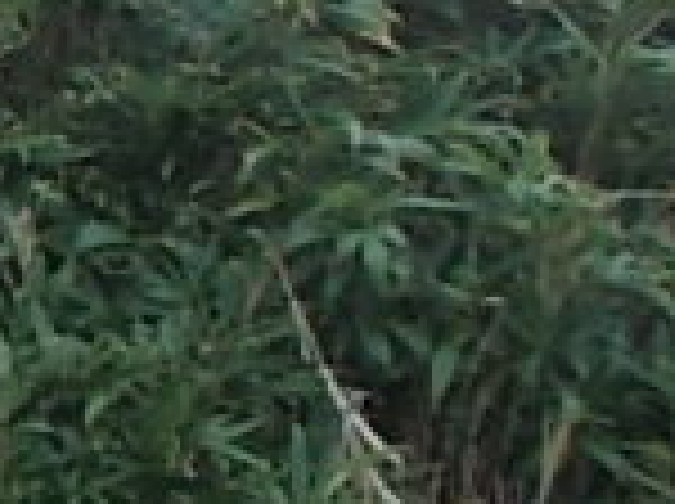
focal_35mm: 178
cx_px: -990
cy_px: 495
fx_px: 3465
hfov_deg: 9.7
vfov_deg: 8.3
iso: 80
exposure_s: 1/60
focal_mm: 4.6
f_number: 3.2
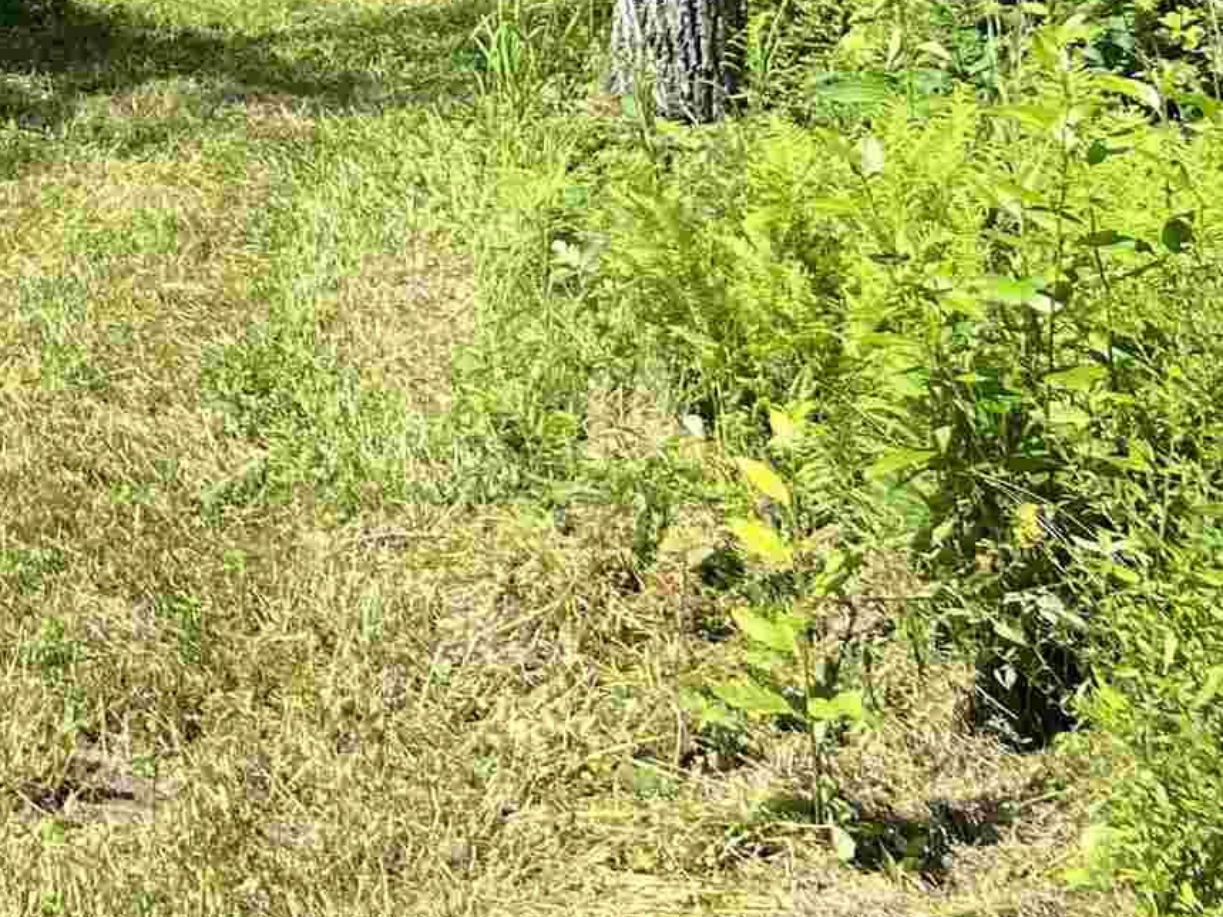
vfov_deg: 14.9
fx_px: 3285
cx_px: -710
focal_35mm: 93
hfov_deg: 18.3
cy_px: -384
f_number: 1.5
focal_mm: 5.7
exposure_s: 1/1645
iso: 50
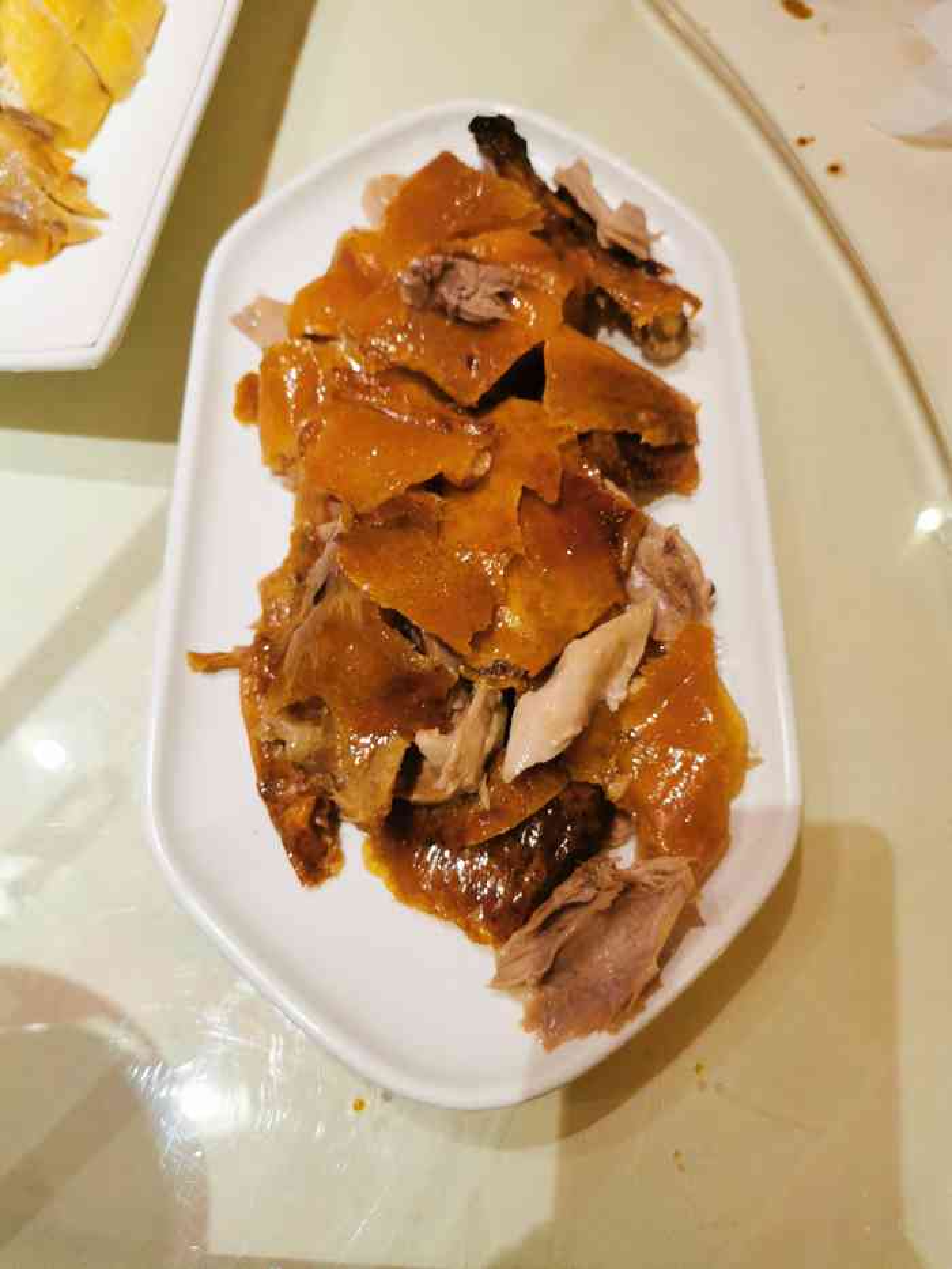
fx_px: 990
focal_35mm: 27
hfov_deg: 51.4
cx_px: 476
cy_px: 634
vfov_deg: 65.3
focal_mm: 5.58
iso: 125
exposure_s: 1/100
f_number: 1.8
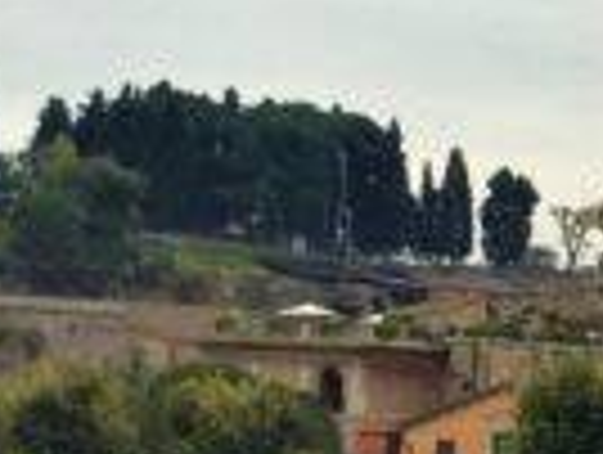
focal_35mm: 166
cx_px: 1476
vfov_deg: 8.9
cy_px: 409
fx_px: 2897
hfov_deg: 10.2
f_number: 2.2
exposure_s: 1/278
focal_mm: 4.15
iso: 32
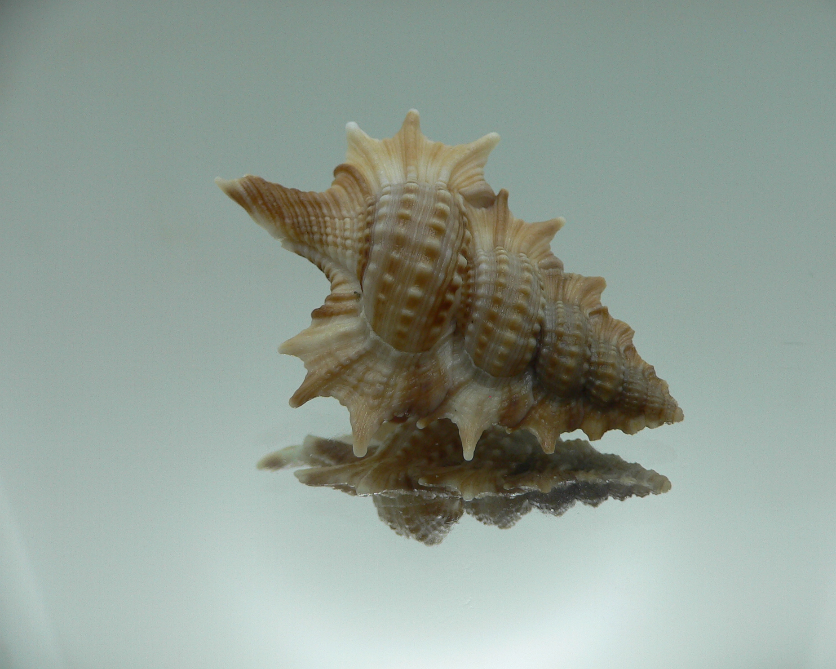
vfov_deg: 40.1
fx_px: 916
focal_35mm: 37
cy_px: 330
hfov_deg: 49.1
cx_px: 439
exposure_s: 1/100
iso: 80
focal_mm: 4.6
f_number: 2.8
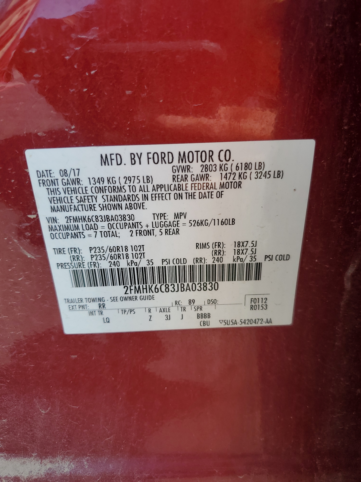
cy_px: 241
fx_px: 361
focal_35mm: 26
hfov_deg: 53.1
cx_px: 180
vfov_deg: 67.3
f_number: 1.5
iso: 50
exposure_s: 1/526
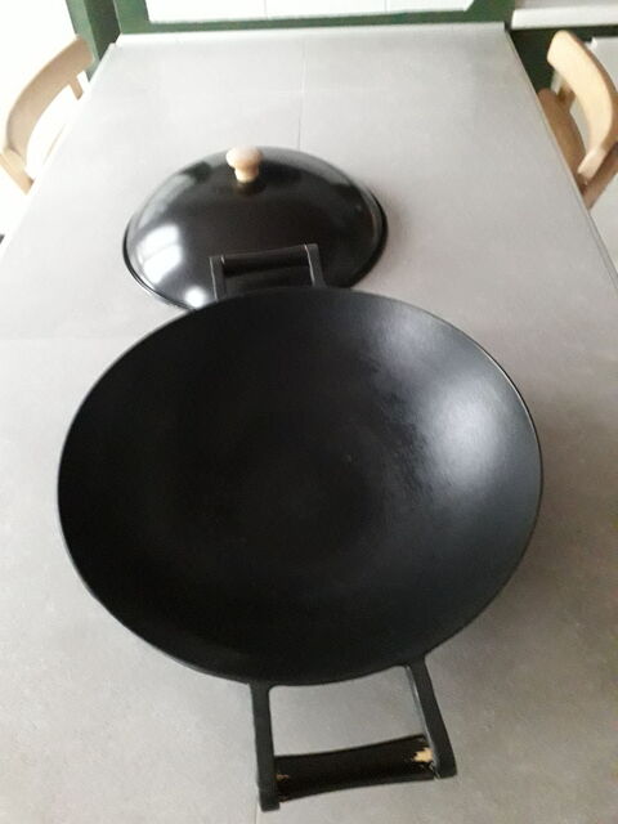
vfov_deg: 65.3
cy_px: 412
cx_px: 309
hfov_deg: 51.4
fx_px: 643
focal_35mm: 27
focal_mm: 3.6
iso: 800
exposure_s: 1/10
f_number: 1.9
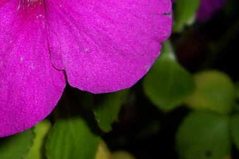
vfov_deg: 14.2
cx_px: 6
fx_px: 631
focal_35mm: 95
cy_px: -5
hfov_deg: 20.8
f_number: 2.7
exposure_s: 1/60
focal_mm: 5.6
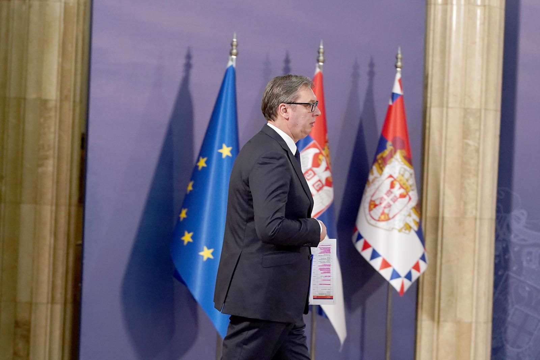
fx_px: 2295
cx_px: 270
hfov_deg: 13.4
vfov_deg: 9.0
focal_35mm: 153
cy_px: 180
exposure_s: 1/200
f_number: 3.5
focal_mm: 102
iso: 3200
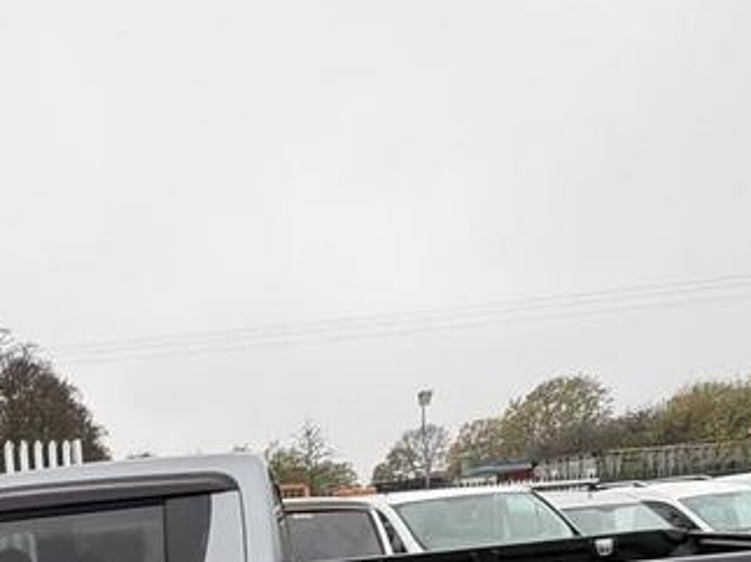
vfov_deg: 32.2
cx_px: 152
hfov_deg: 45.5
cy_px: 627
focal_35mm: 39
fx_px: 845
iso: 100
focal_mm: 2.22
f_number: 2.2
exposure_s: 1/99
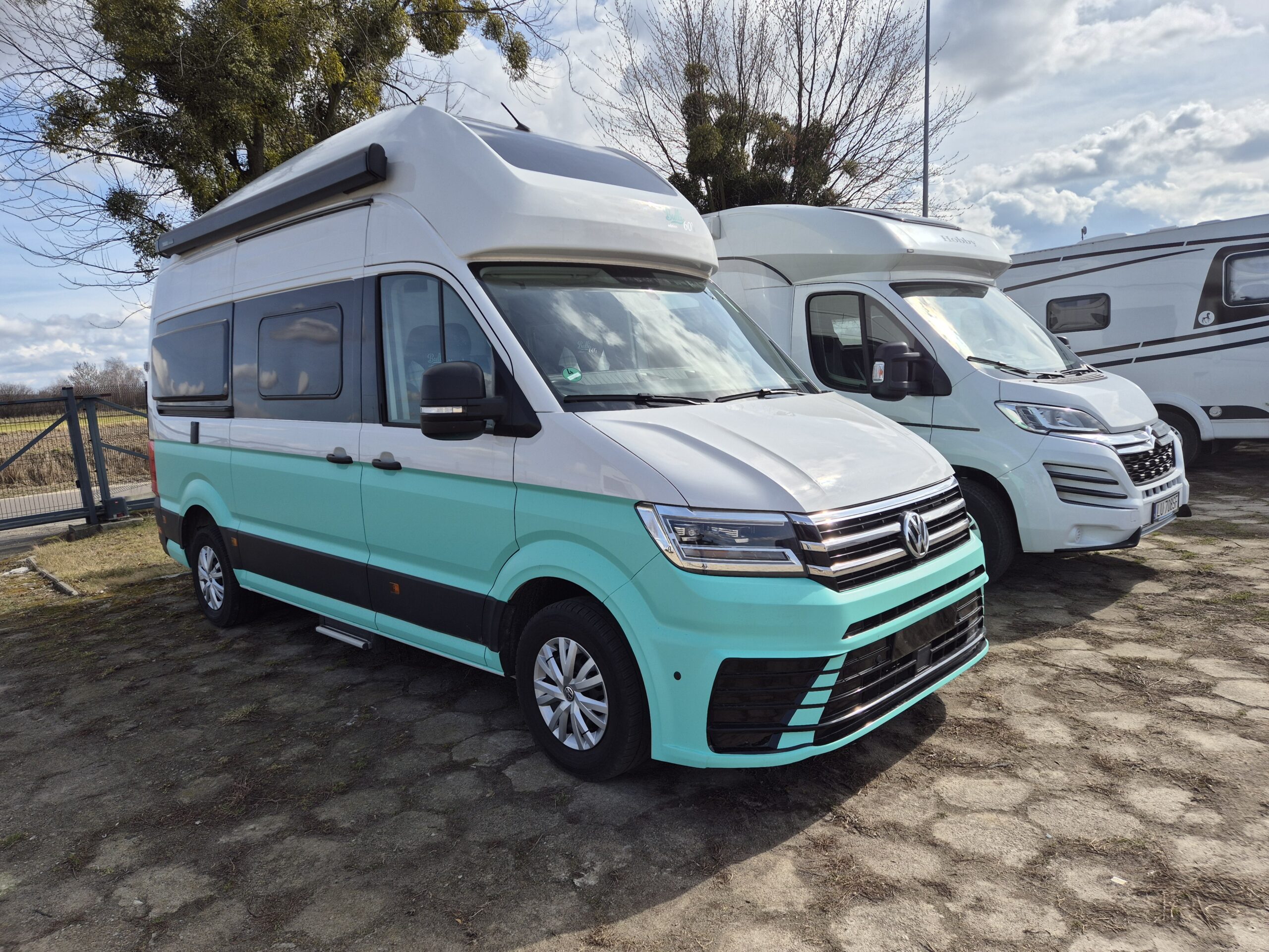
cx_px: 634
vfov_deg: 58.9
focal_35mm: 23
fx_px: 843
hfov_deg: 73.9
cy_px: 476
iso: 25
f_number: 1.8
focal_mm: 5.4
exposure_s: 1/2344
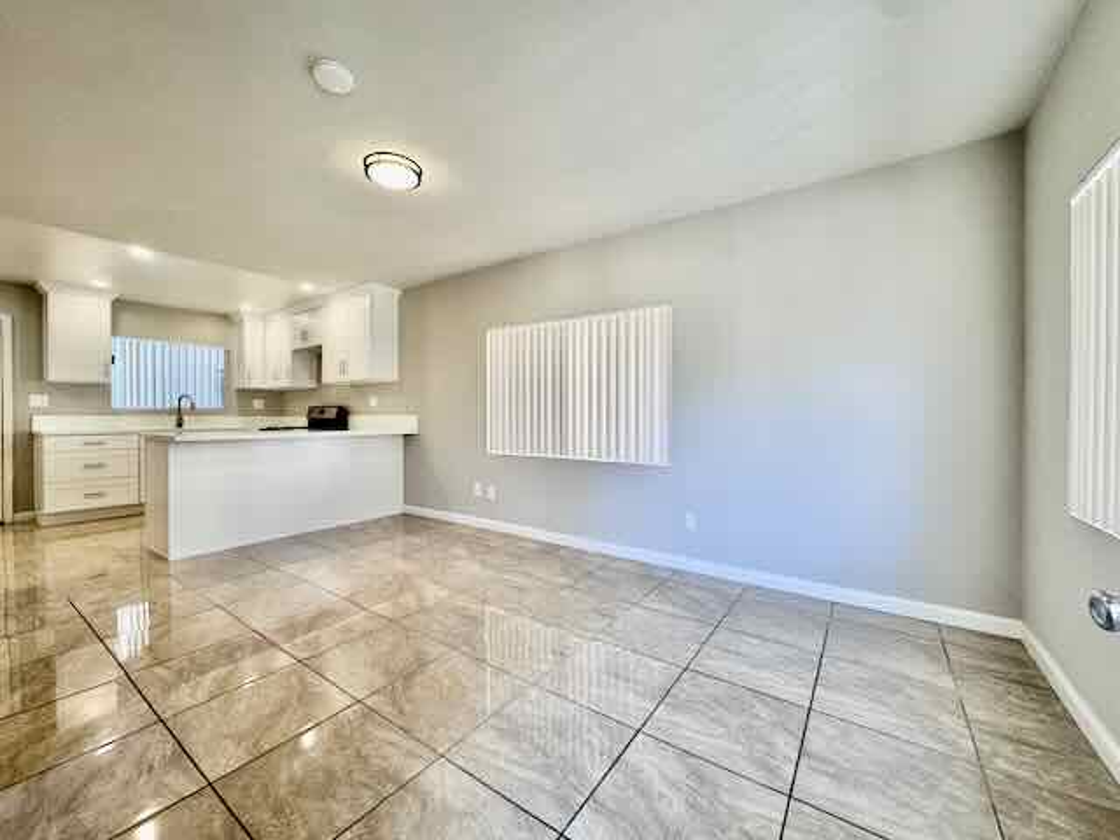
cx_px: 560
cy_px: 420
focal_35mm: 14
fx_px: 453
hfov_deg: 102.1
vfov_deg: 85.7
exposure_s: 1/120
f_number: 2.2
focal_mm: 2.22
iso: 80
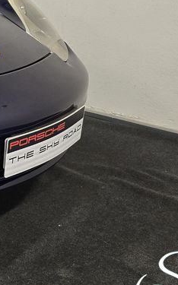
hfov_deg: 14.4
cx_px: -159
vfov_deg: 26.3
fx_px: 606
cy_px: 90
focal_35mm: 78
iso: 400
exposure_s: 1/100
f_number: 1.7
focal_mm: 6.3
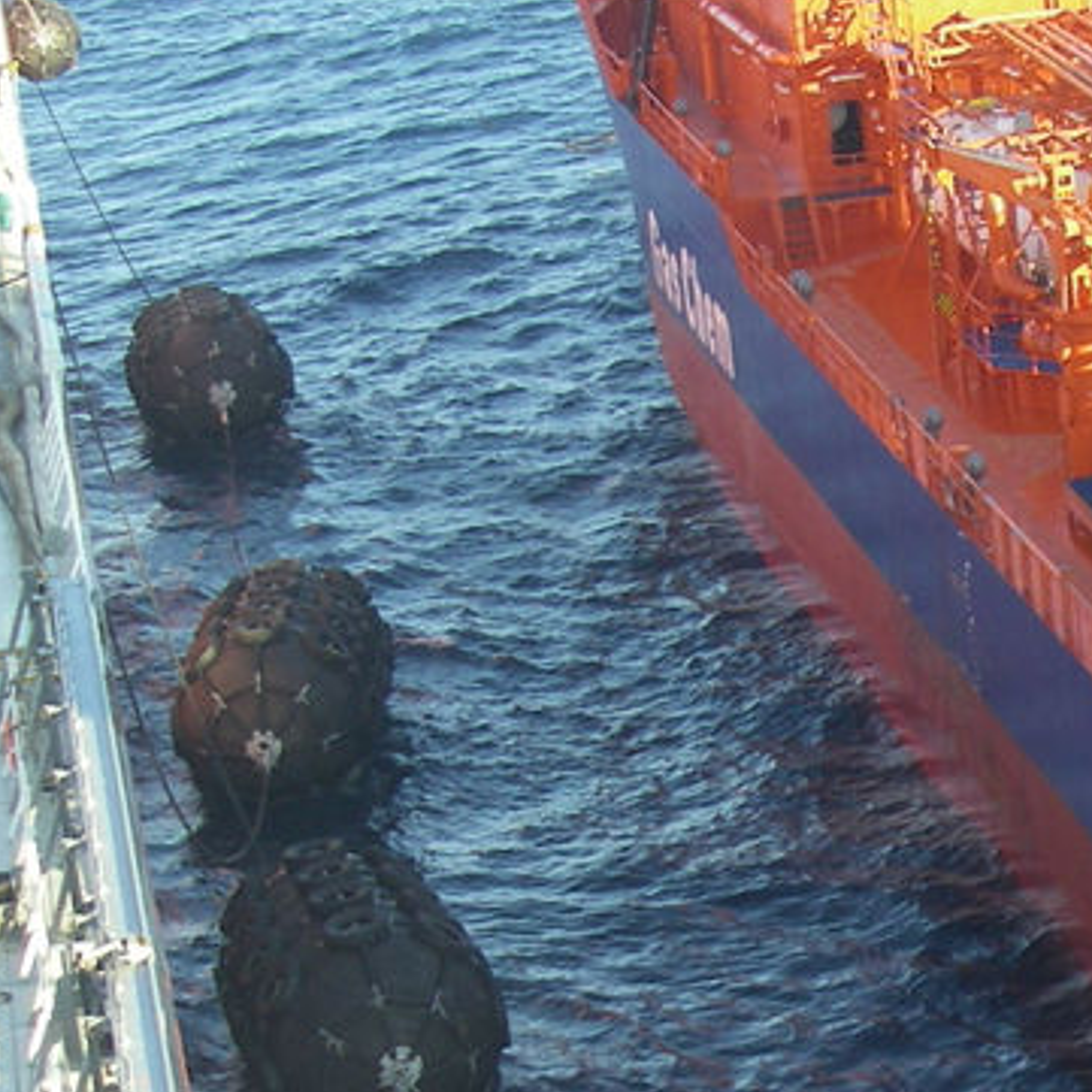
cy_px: 1092
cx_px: 1219
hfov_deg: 14.3
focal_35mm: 119
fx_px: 4247
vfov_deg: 14.4
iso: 64
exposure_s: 1/125
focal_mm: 6.3
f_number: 3.3
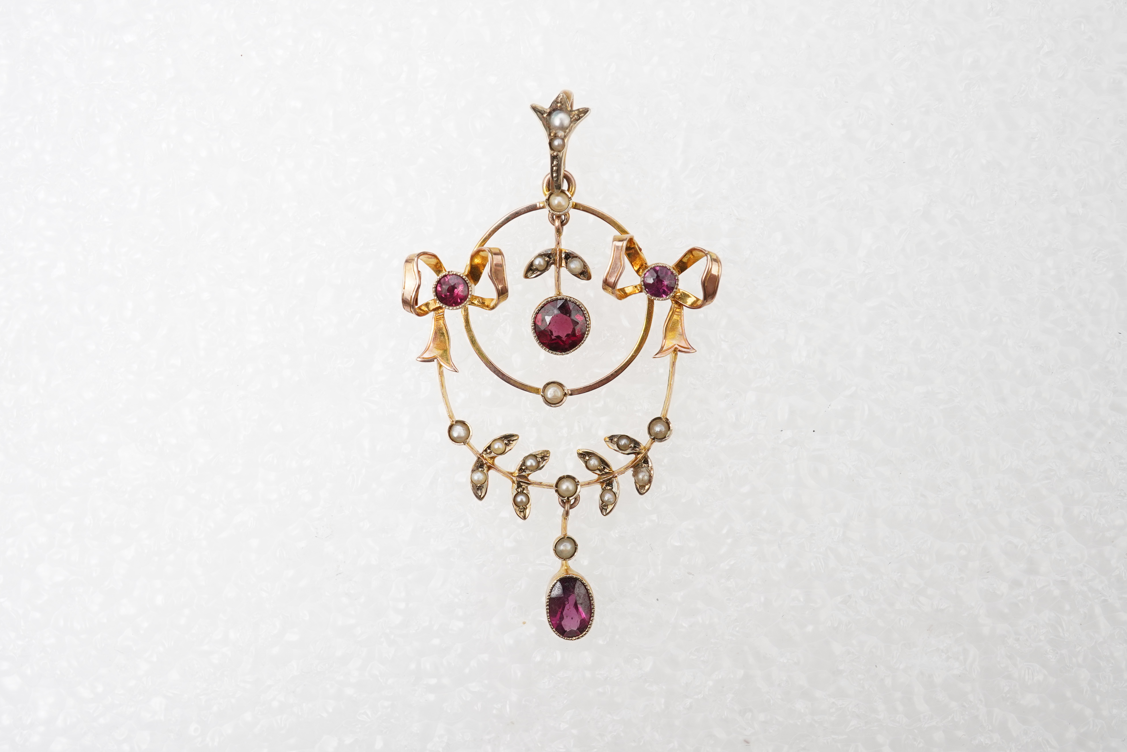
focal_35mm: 45
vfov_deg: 29.9
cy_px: 376
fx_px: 1409
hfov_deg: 43.6
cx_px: 564
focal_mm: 30
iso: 640
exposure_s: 1/125
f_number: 16
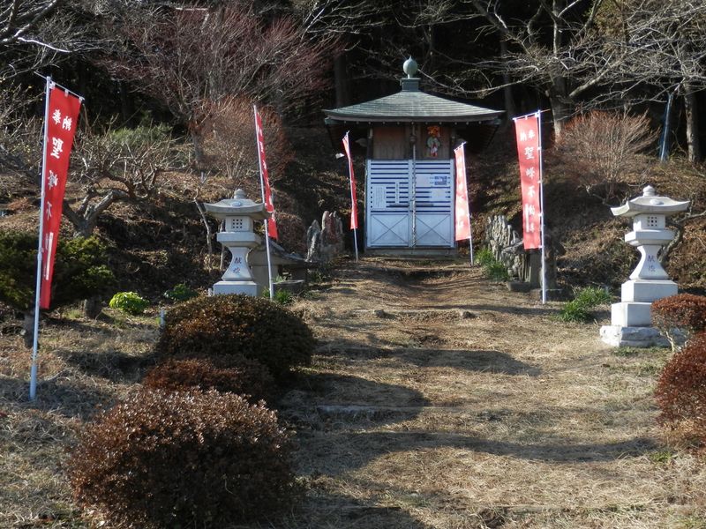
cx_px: 353
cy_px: 264
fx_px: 816
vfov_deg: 36.0
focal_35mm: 40
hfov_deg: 46.8
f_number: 3.7
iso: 80
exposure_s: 1/250
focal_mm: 7.3
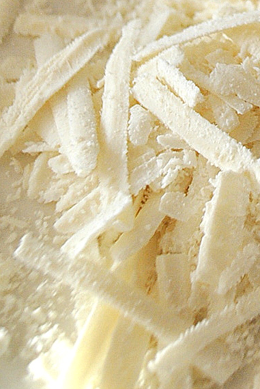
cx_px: 341
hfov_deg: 9.4
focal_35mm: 143
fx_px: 1544
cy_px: -64
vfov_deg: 14.0
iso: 400
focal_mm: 28
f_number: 4.5
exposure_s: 1/40
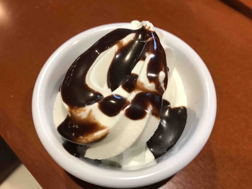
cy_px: 94
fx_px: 204
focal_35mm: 28
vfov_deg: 49.7
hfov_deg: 63.4
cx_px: 126
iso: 32
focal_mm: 3.99
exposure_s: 1/25
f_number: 1.8
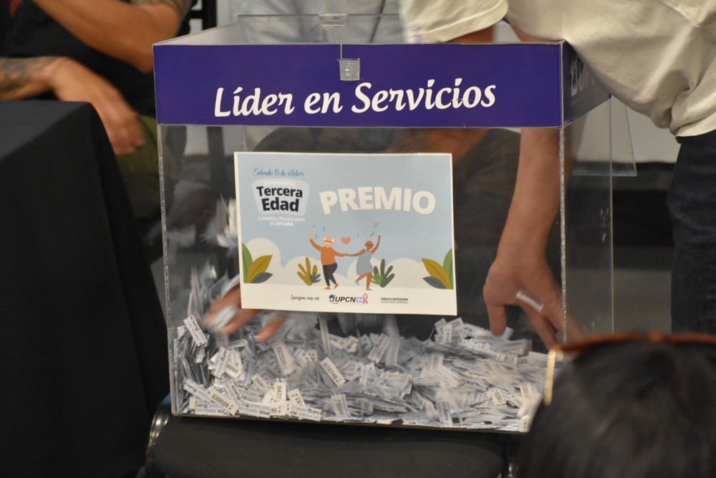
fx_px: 2088
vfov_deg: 13.0
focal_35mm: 105
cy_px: 239
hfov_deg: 19.5
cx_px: 358
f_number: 5
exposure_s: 1/60
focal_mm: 70
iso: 3600
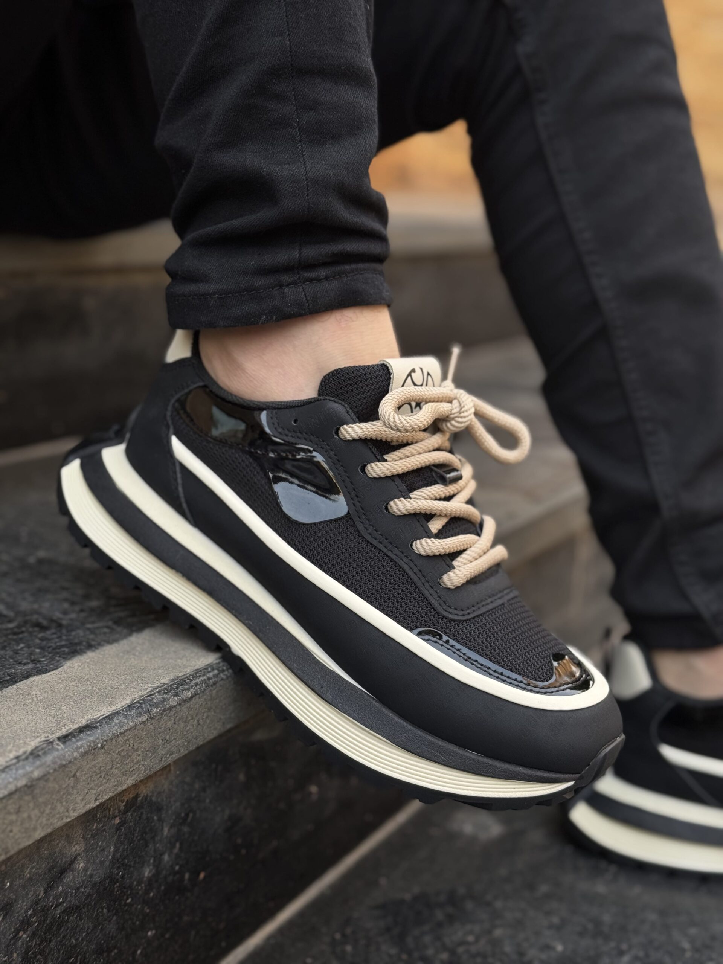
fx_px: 1337
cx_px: 362
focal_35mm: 48
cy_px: 482
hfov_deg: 30.3
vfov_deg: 39.7
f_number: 1.78
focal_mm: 6.76
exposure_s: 1/100
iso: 50
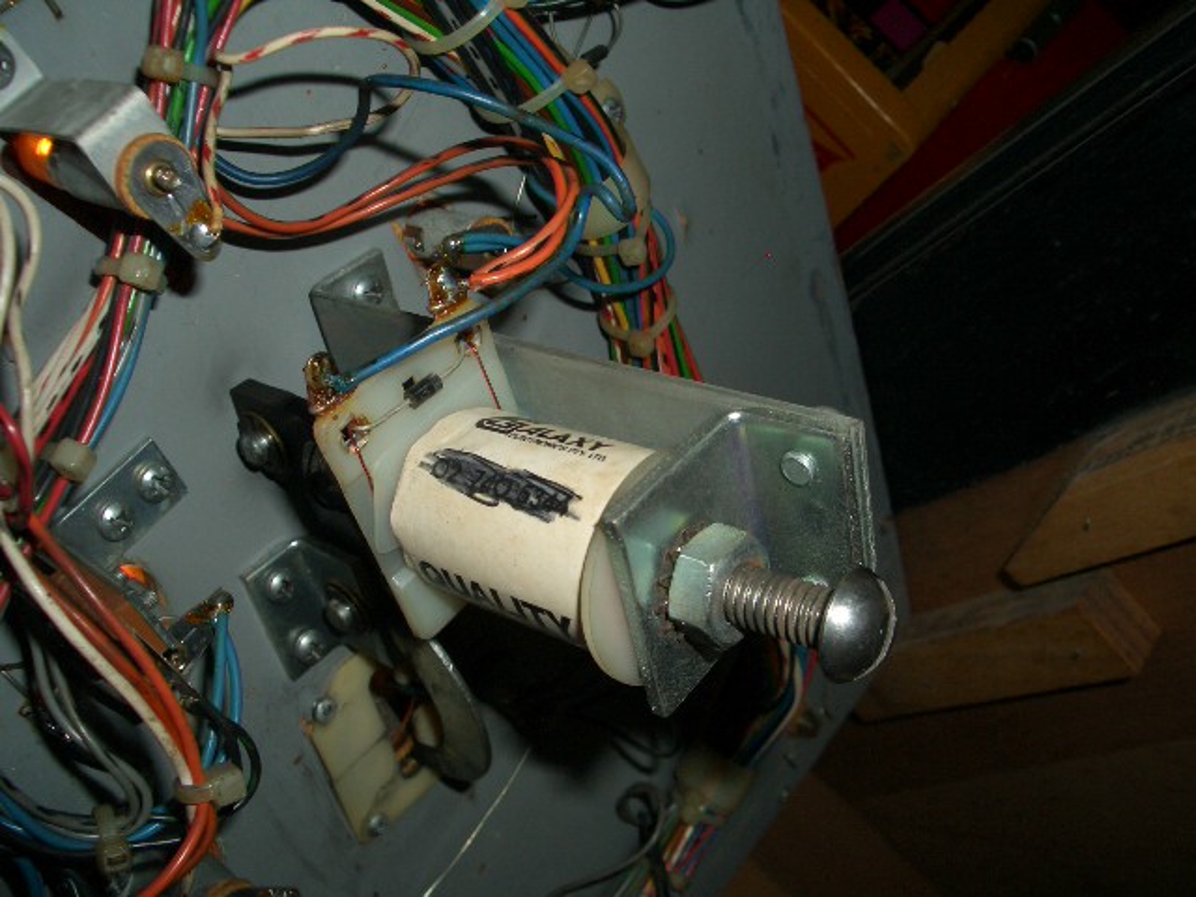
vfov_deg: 40.7
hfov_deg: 52.6
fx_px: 1209
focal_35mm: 35
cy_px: 448
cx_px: 598
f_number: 4.3
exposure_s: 1/60
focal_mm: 5.8
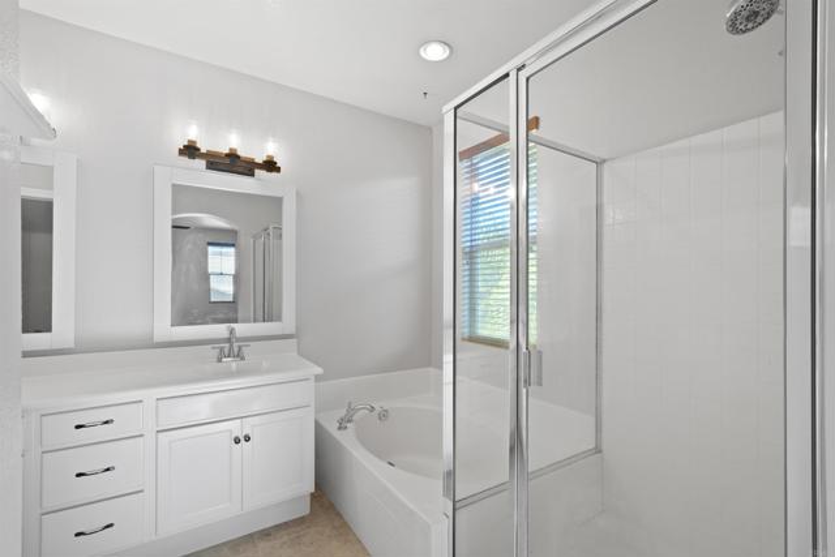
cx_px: 418
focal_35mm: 16
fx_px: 371
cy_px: 278
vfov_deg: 73.8
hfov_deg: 96.7
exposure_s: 1/15
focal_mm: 16
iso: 500
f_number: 6.3
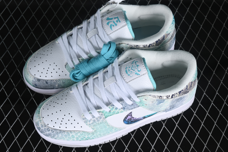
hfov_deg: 27.0
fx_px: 475
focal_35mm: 75
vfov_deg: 18.2
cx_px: 114
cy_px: 76
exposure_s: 1/80
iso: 160
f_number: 7.1
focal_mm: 50
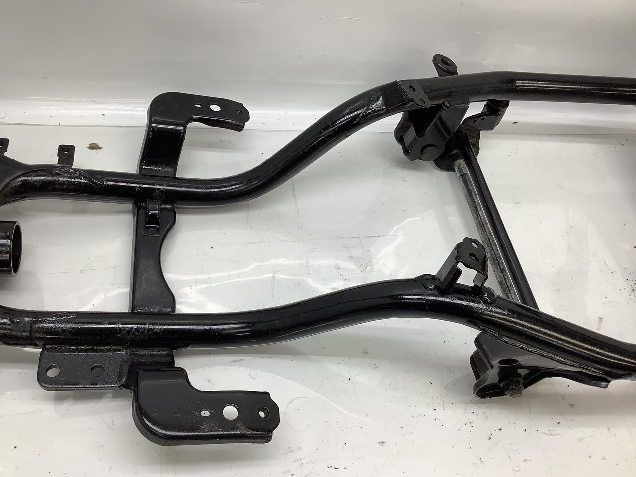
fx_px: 570
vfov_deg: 45.4
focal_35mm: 31
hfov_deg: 58.4
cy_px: 238
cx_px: 318
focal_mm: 3.3
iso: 40
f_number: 2.4
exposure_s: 1/120
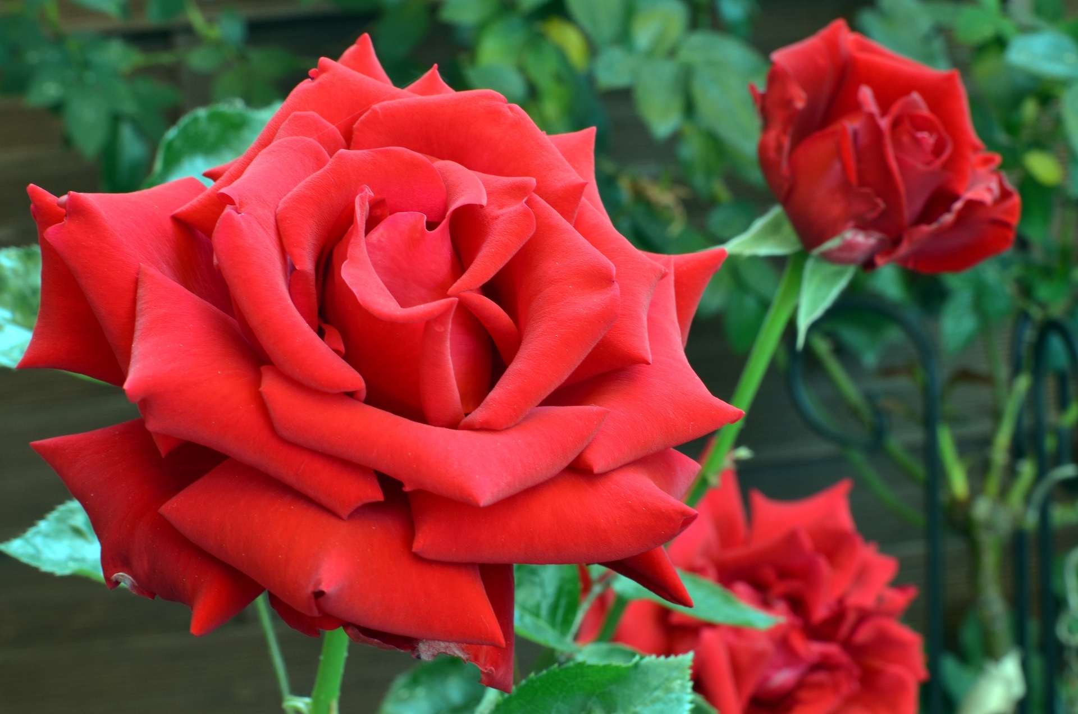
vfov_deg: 25.6
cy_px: 357
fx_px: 1569
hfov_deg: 37.9
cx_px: 539
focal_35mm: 52
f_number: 10
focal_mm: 35
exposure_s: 1/3.33
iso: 200
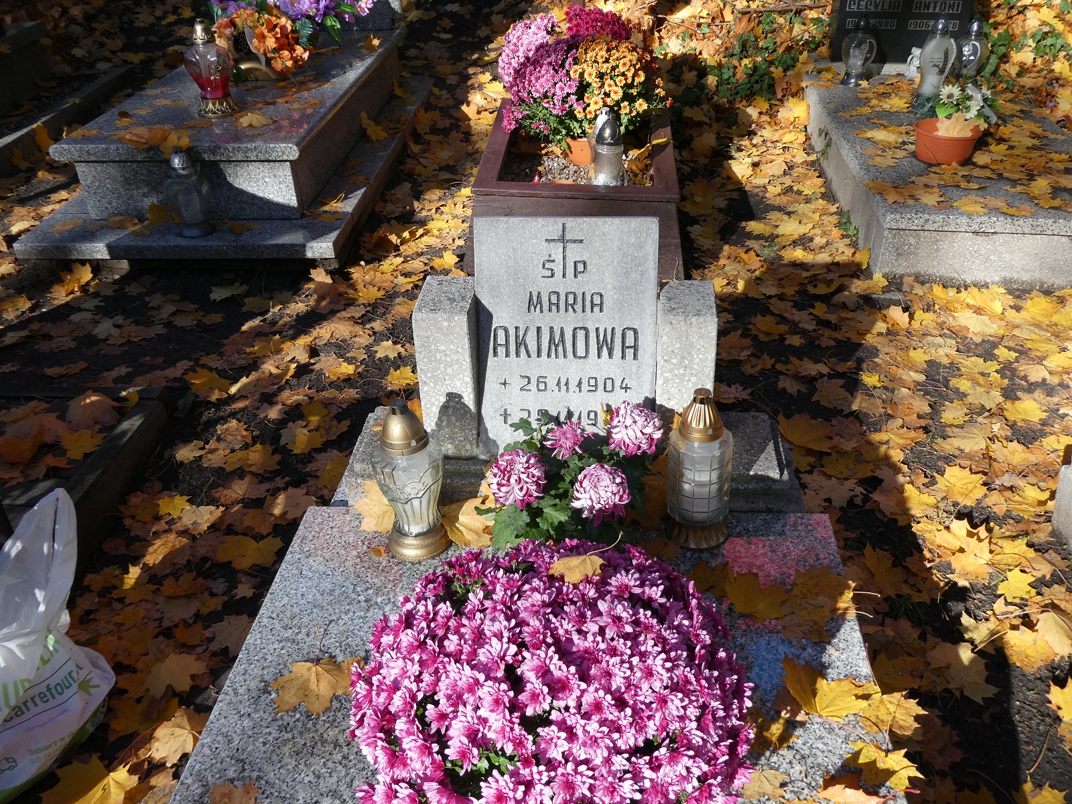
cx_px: 536
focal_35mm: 31
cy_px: 402
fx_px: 960
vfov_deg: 45.4
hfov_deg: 58.4
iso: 80
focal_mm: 5.4
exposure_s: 1/320
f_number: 3.5
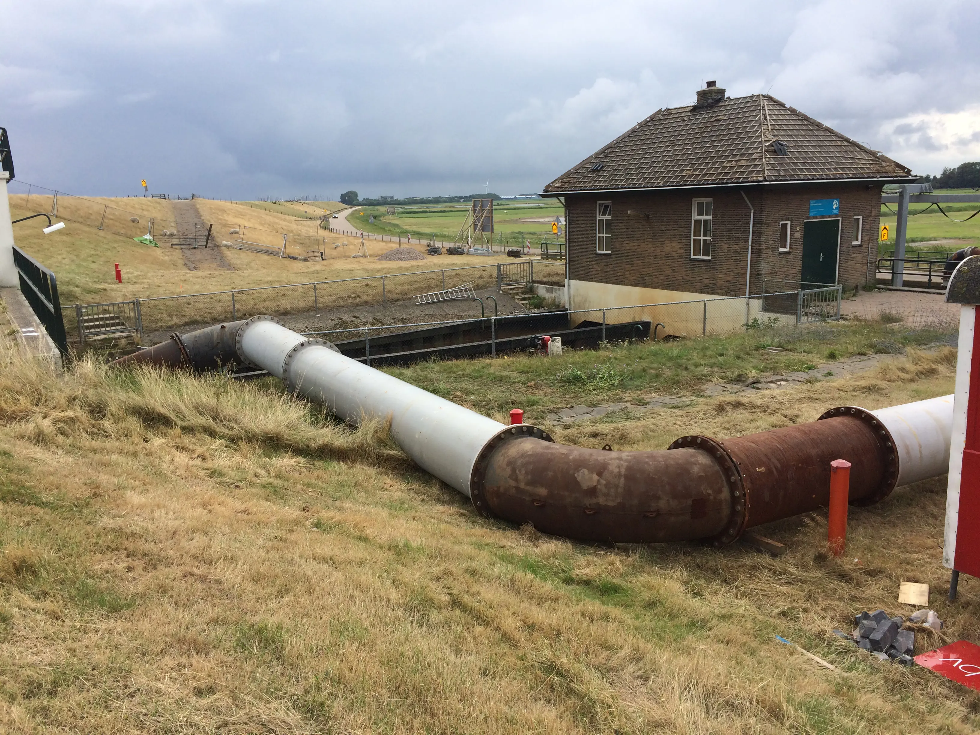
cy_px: 368
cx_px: 490
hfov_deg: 61.7
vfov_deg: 48.2
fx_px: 821
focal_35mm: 29
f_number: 2.2
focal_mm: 4.15
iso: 32
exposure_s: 1/933
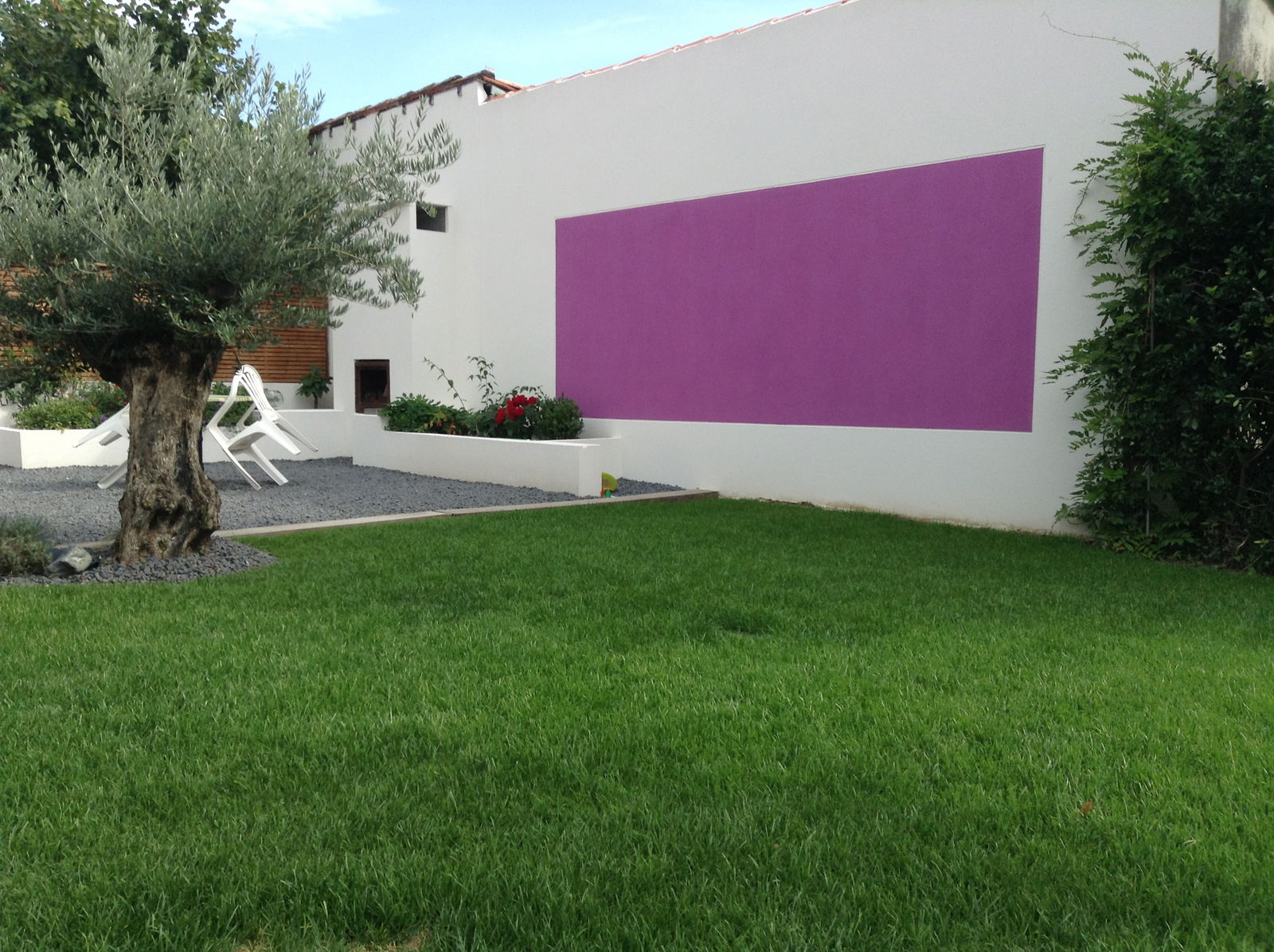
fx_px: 1213
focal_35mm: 33
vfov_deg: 42.8
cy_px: 476
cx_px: 637
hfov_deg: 55.4
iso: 32
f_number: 2.4
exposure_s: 1/504
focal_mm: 3.3
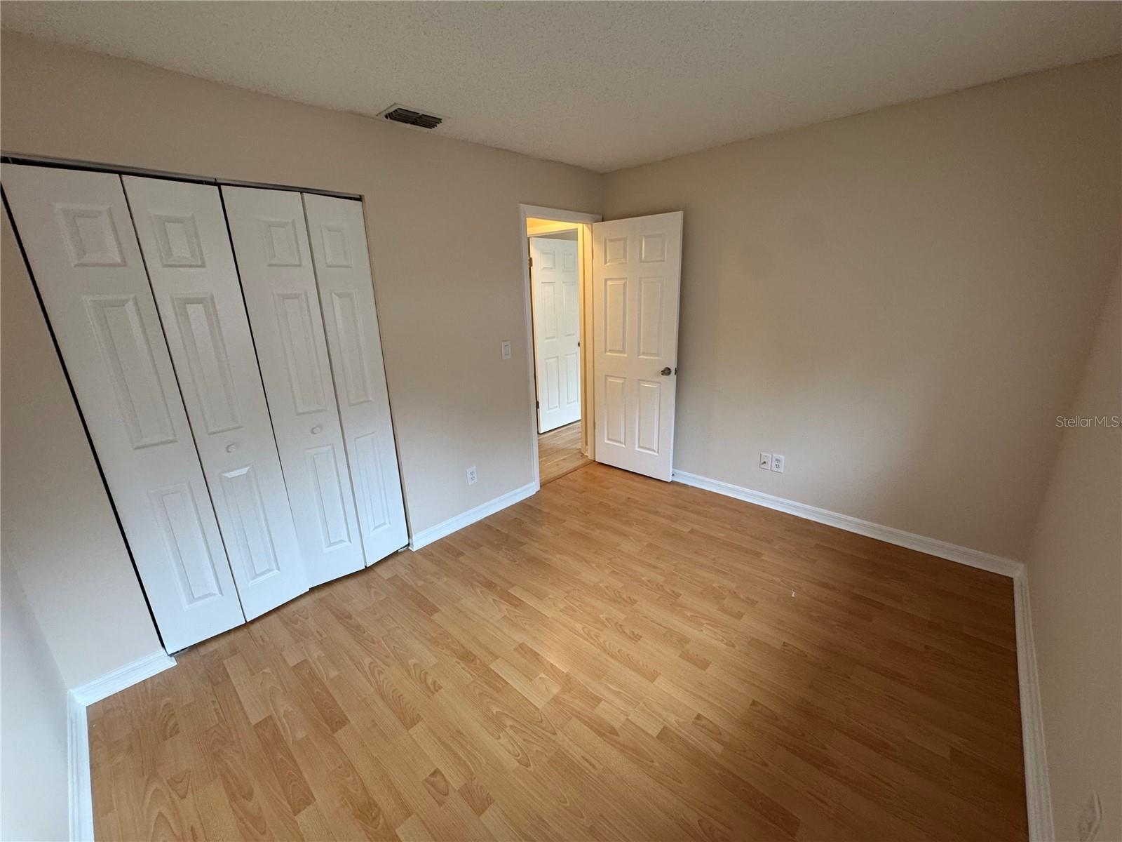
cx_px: 561
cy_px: 421
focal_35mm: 14
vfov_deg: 85.7
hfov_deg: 102.1
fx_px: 454
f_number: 2.2
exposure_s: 1/60
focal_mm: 2.22
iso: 200
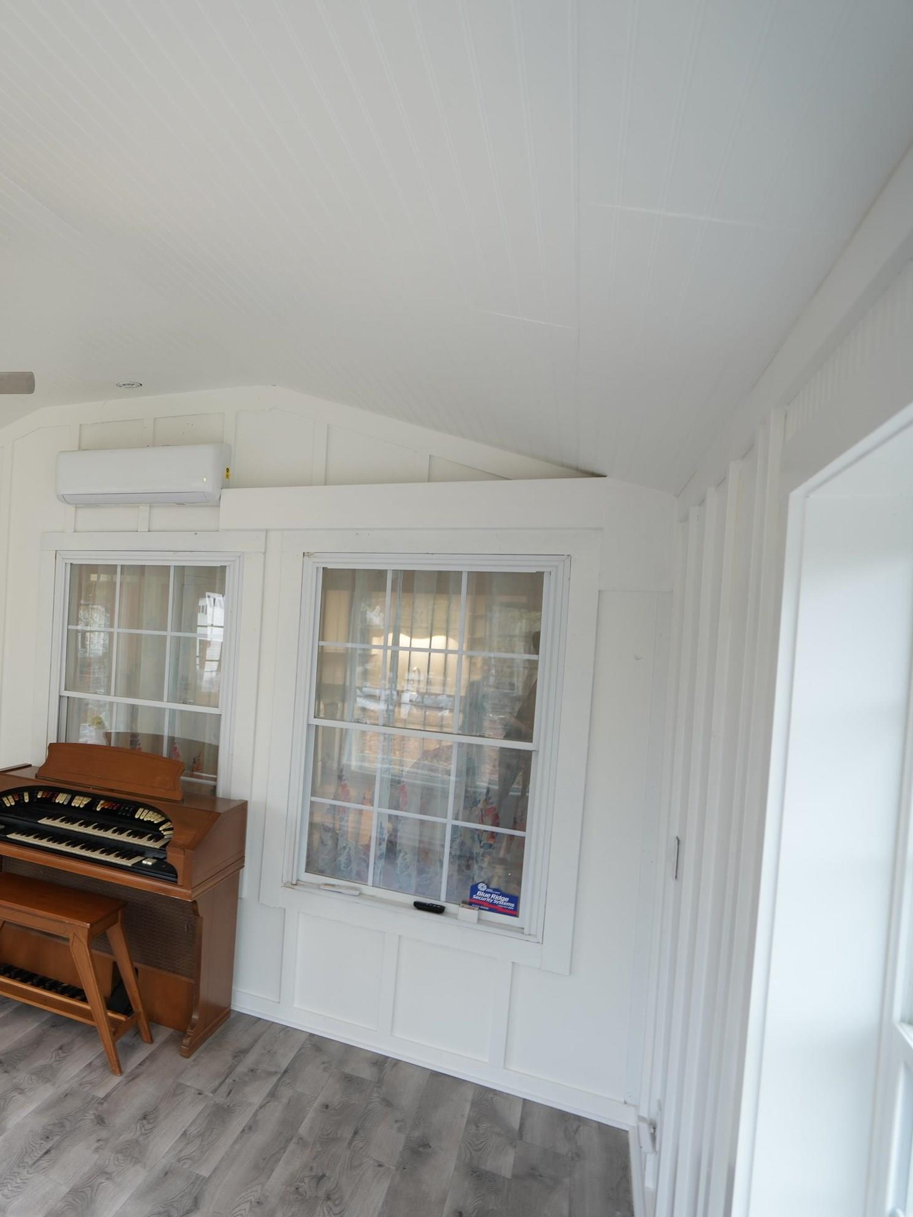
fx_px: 844
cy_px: 613
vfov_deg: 71.6
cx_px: -32
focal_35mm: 24
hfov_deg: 46.1
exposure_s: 1/30
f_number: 4
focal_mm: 16
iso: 250
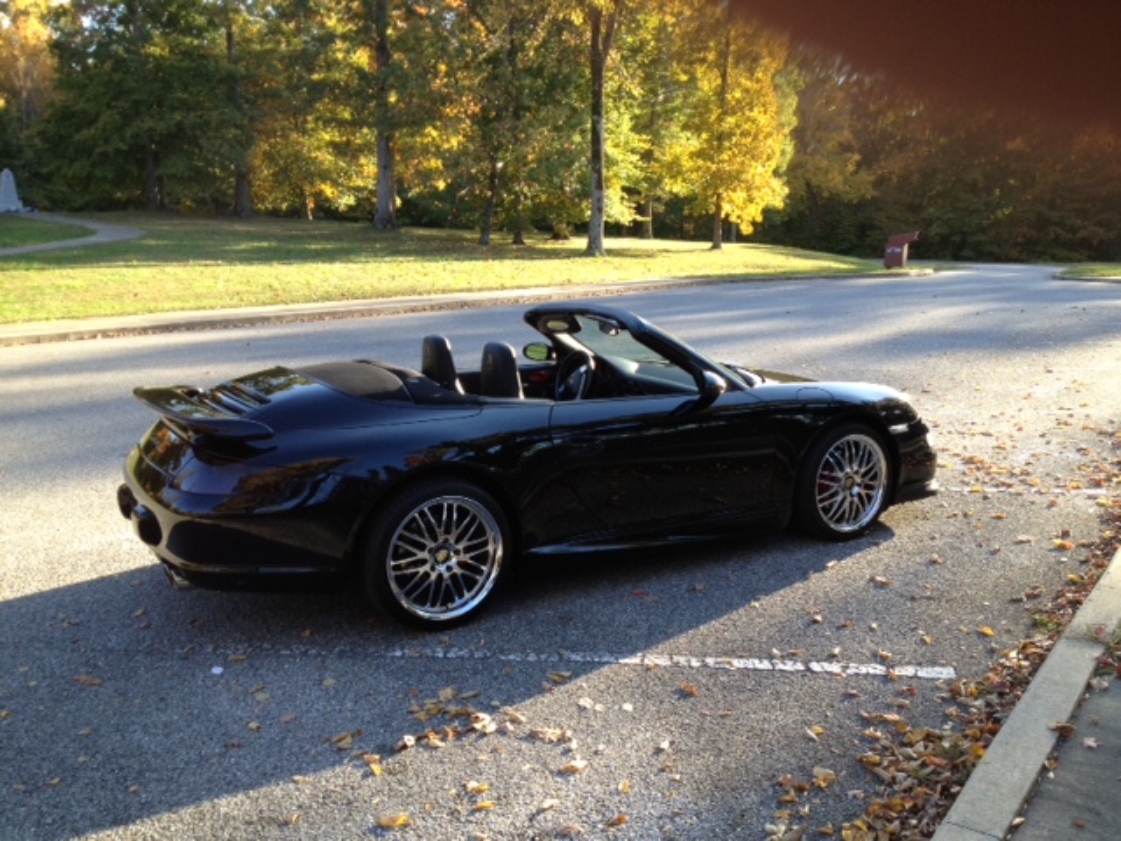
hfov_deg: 52.6
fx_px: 1133
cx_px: 560
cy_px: 420
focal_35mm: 35
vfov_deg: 40.7
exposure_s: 1/142
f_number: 2.4
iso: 50
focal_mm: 4.28
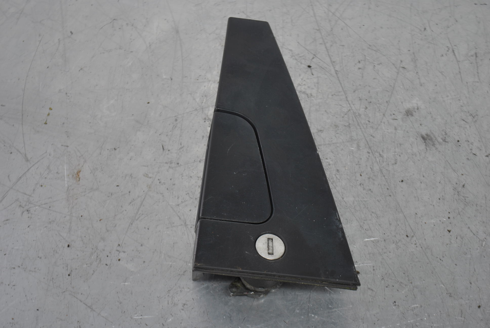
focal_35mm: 72
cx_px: 245
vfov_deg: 19.0
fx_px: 981
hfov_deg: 28.0
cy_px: 164
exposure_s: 1/20
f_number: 5.6
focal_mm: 48
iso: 110
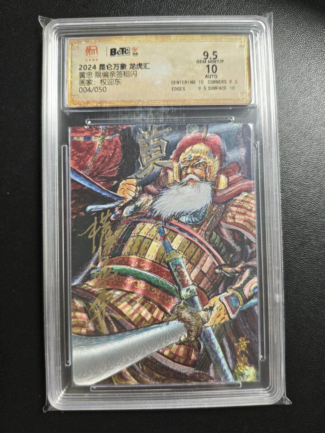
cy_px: 216
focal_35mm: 26
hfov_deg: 53.1
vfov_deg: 67.3
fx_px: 325
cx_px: 162
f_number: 1.5
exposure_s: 1/50
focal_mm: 4.94
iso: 160
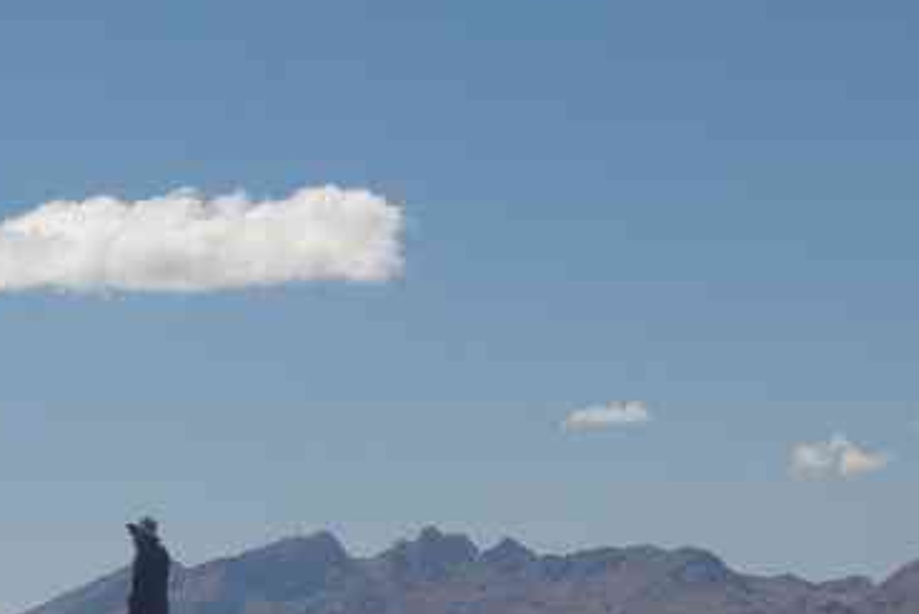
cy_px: 634
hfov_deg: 11.7
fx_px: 4478
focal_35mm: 175
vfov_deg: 7.8
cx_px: 615
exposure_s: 1/125
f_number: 11
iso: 200
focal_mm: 43
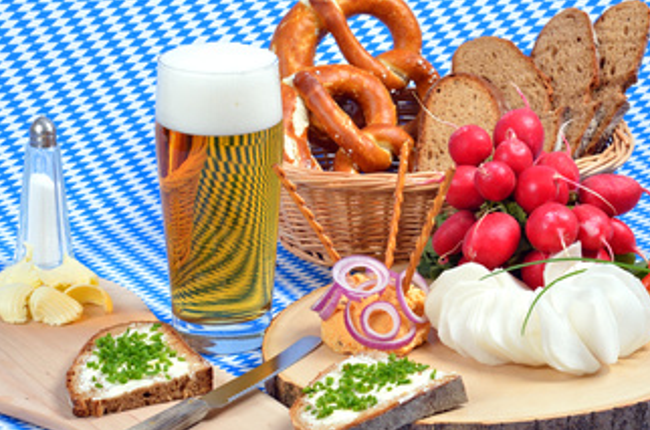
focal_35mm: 139
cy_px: 226
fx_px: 2504
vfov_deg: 9.8
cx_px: 394
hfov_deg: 14.8
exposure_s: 1/160
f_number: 14
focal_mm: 70
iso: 100
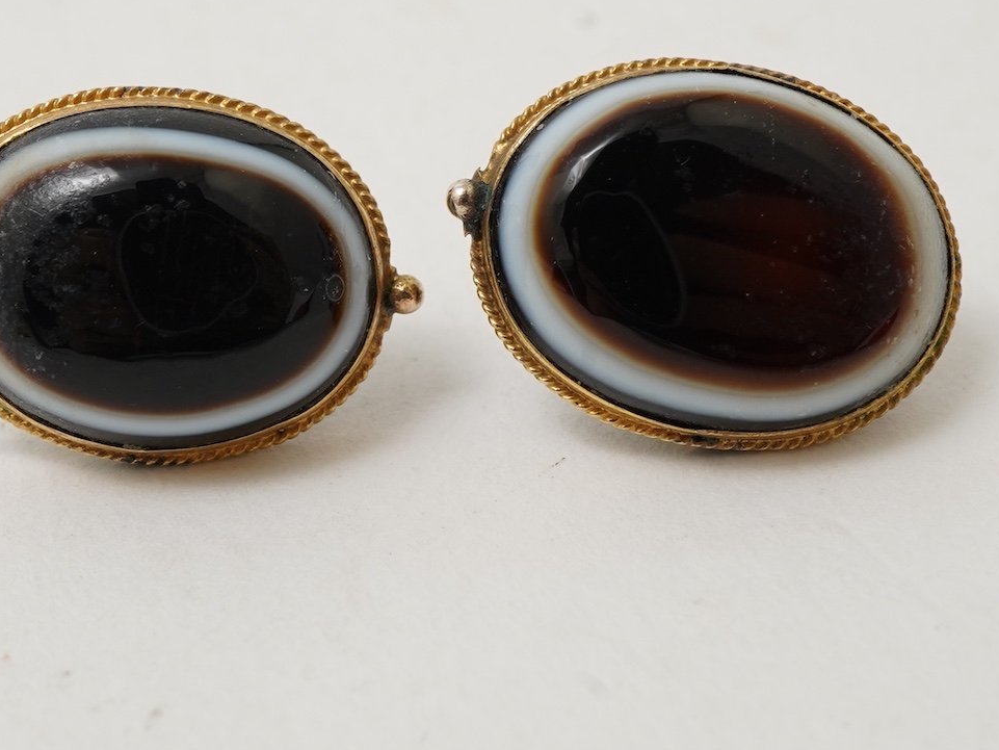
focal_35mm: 81
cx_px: 401
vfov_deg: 18.1
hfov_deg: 24.1
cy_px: 203
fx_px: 2338
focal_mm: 30
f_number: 22
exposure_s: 1/100
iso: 500
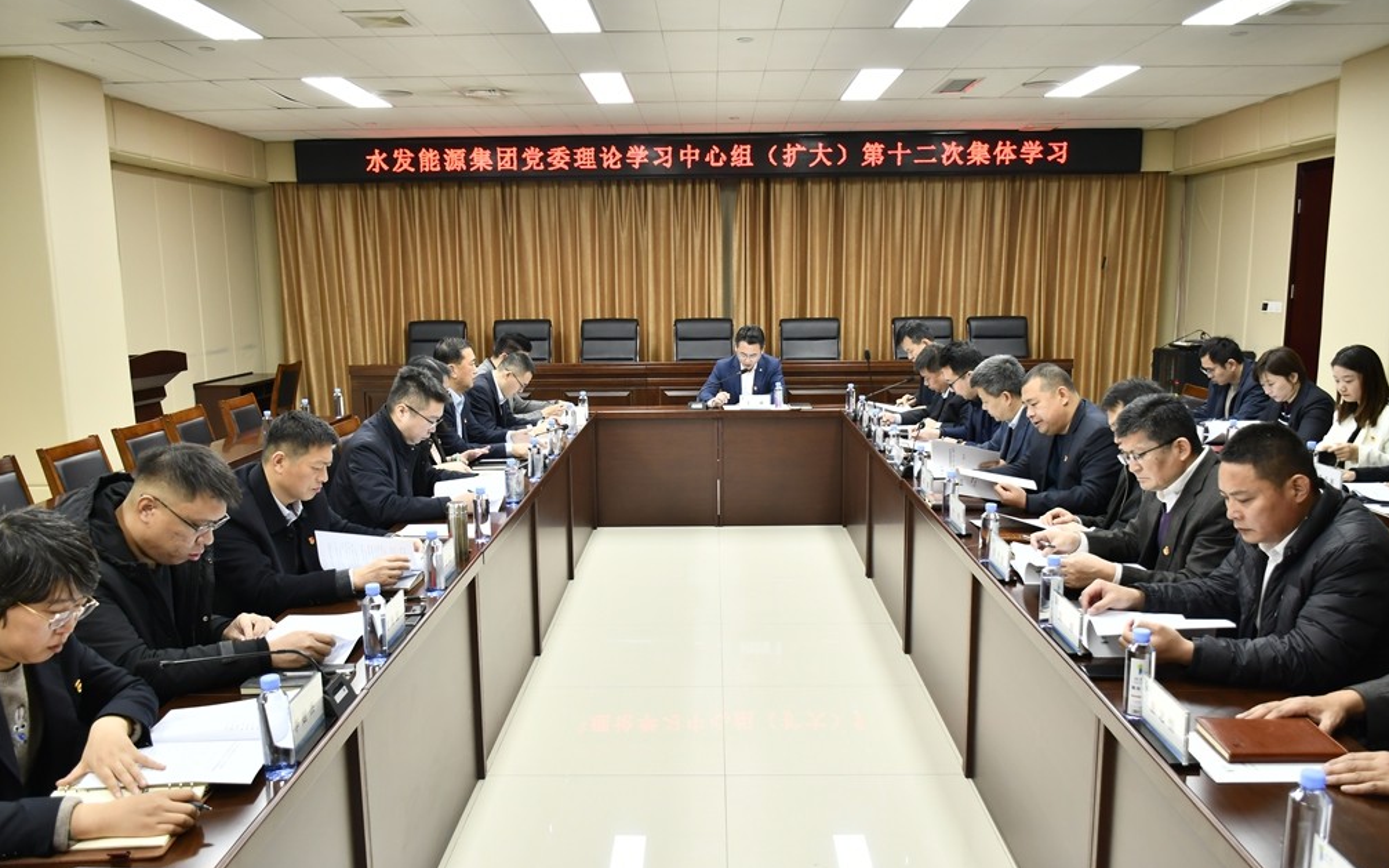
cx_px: 695
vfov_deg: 44.5
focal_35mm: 28
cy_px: 462
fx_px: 1060
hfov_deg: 66.5
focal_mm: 18
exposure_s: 1/60
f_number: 4
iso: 500
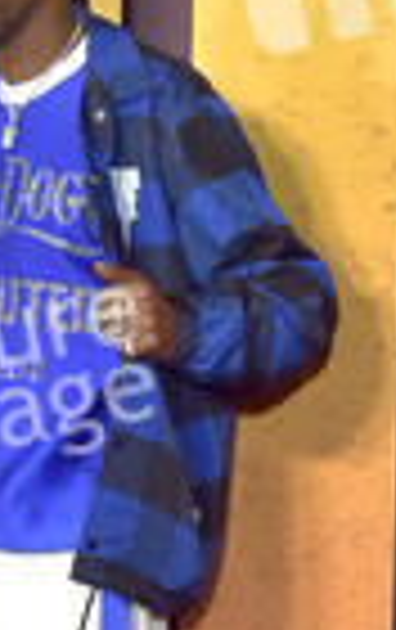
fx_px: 3250
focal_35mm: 189
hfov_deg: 7.0
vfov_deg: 11.0
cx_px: 56
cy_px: 621
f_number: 6.3
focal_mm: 65
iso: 1000
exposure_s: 1/250
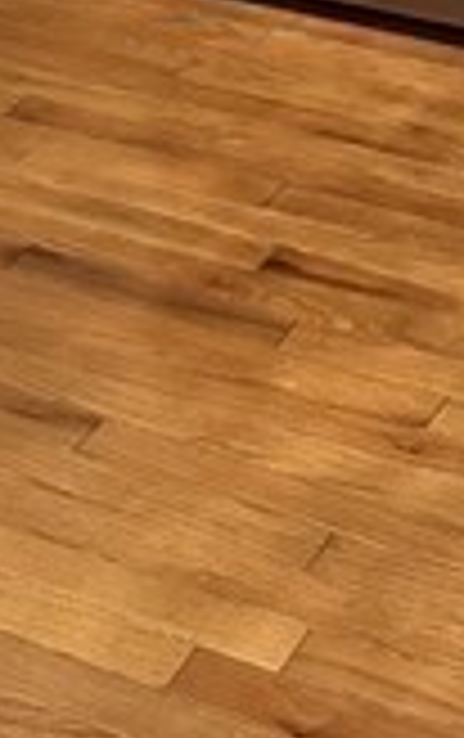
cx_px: 198
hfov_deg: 11.0
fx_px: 2399
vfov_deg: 14.8
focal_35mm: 119
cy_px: -666
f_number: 1.78
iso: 640
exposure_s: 1/60
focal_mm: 6.86
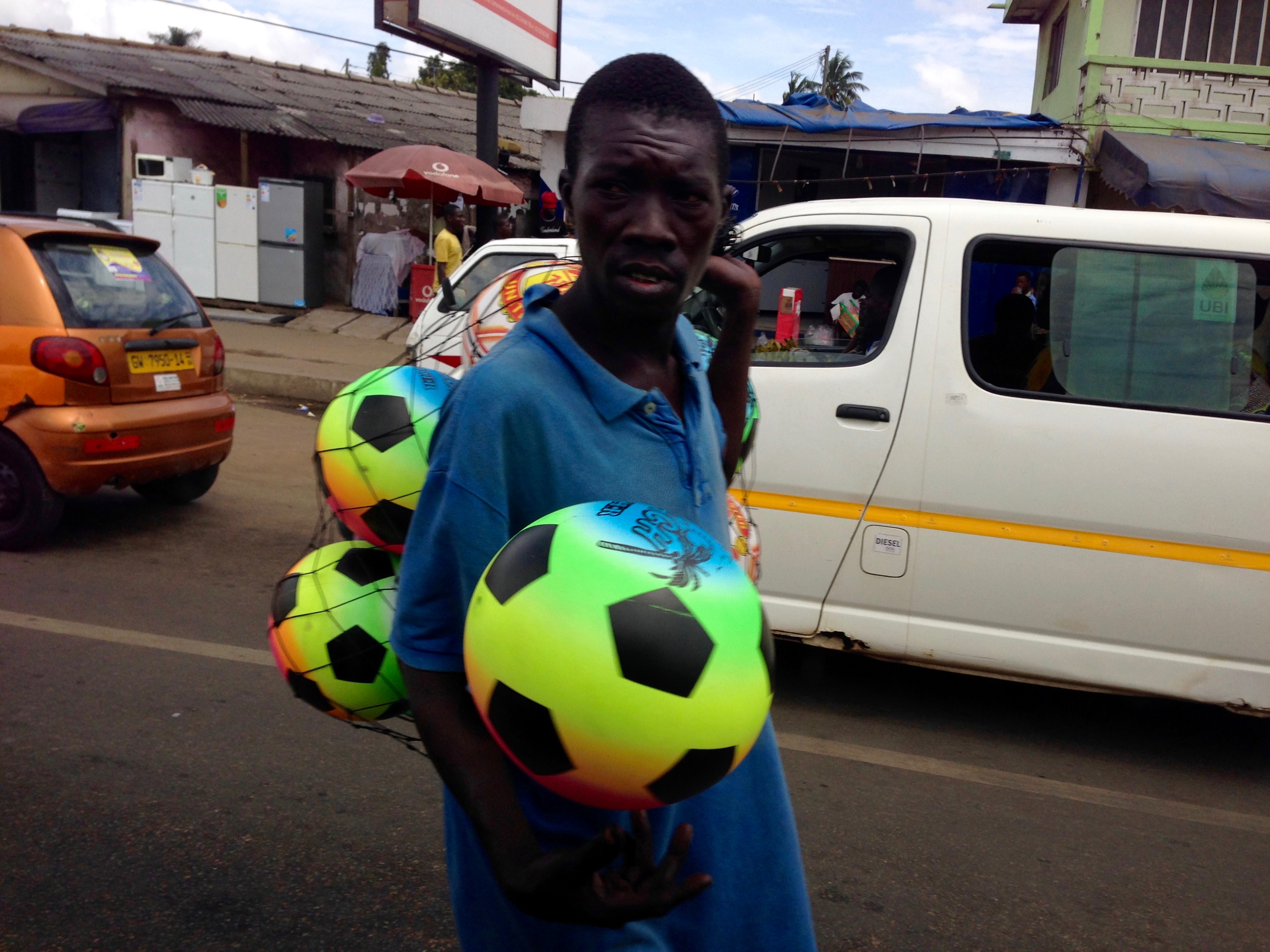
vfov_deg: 42.9
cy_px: 476
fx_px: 1211
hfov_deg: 55.4
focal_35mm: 33
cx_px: 635
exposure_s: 1/310
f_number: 2.4
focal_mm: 4.12
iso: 50
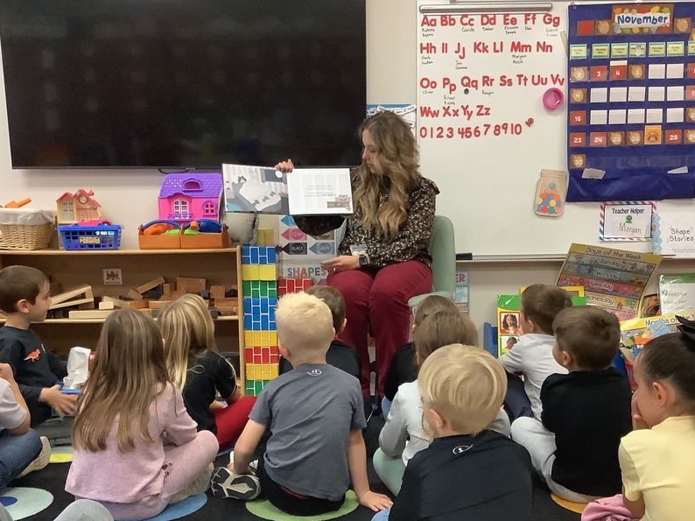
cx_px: 354
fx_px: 803
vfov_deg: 35.7
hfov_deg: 46.8
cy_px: 333
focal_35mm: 40
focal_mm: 3.3
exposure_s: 1/60
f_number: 2.4
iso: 400
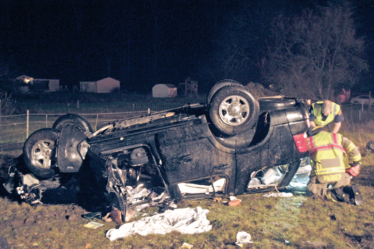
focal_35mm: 45
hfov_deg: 43.6
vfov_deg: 29.8
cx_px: 187
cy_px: 124
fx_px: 467
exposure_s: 1/4
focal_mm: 30
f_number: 4.8
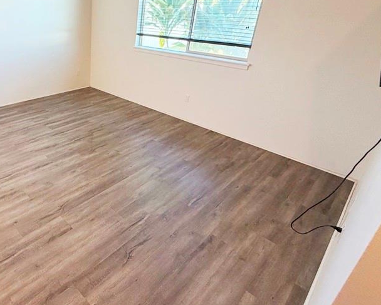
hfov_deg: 66.8
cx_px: 84
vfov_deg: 60.0
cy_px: 111
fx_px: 259
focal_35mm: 23
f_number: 2.2
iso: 320
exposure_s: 1/120
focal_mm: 2.22
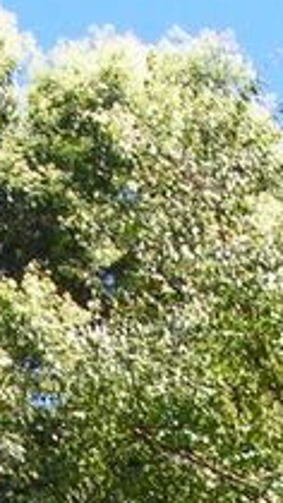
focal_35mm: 158
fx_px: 2109
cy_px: 807
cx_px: -84
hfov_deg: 7.6
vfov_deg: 12.7
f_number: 5.6
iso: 50
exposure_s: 1/80
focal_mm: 6.3
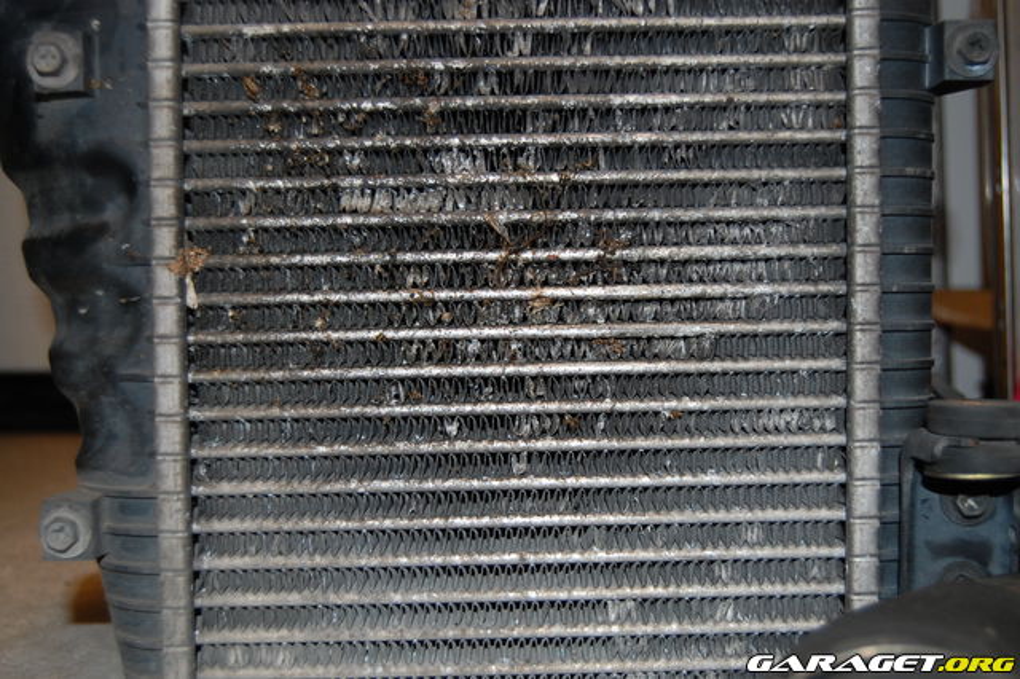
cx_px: 510
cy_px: 340
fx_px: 1274
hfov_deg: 43.6
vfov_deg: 29.8
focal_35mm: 45
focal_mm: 30
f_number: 4.2
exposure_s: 1/60
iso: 400
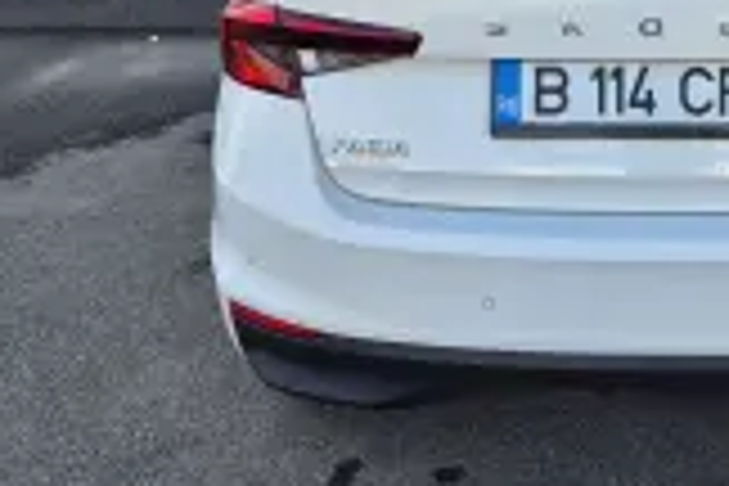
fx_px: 1073
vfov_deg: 24.2
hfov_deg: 35.7
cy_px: -18
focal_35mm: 53
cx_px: 626
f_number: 1.8
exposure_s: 1/342
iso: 25
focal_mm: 5.4
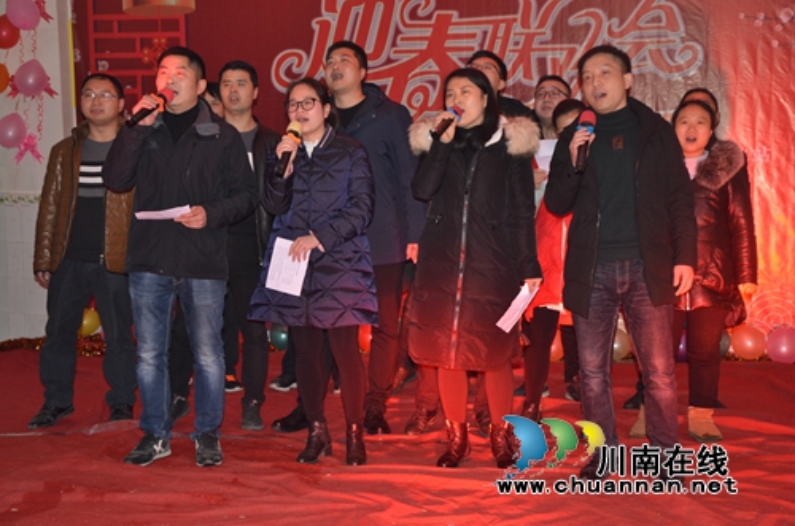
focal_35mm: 57
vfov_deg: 23.7
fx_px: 1256
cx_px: 398
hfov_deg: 35.1
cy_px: 263
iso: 800
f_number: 4.5
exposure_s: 1/60
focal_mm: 38
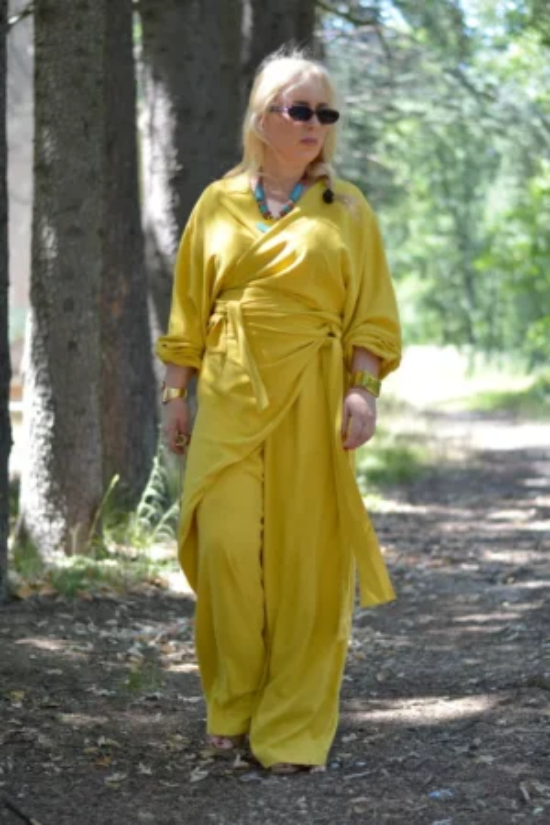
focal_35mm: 75
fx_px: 1719
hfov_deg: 18.2
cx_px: 275
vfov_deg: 27.0
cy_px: 412
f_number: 1.8
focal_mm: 50
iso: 640
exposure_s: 1/1600
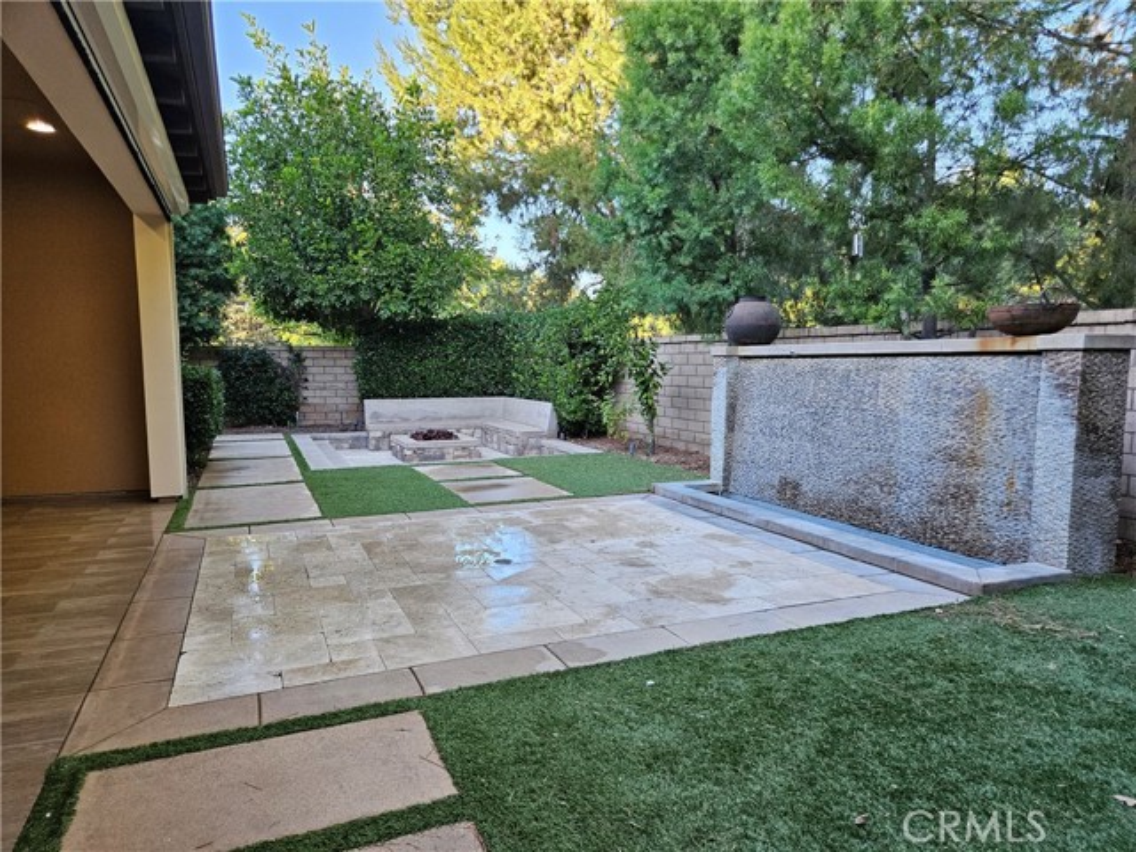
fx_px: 755
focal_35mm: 23
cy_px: 426
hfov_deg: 73.9
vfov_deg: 58.9
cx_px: 568
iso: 200
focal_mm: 5.4
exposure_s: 1/359
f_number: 1.8
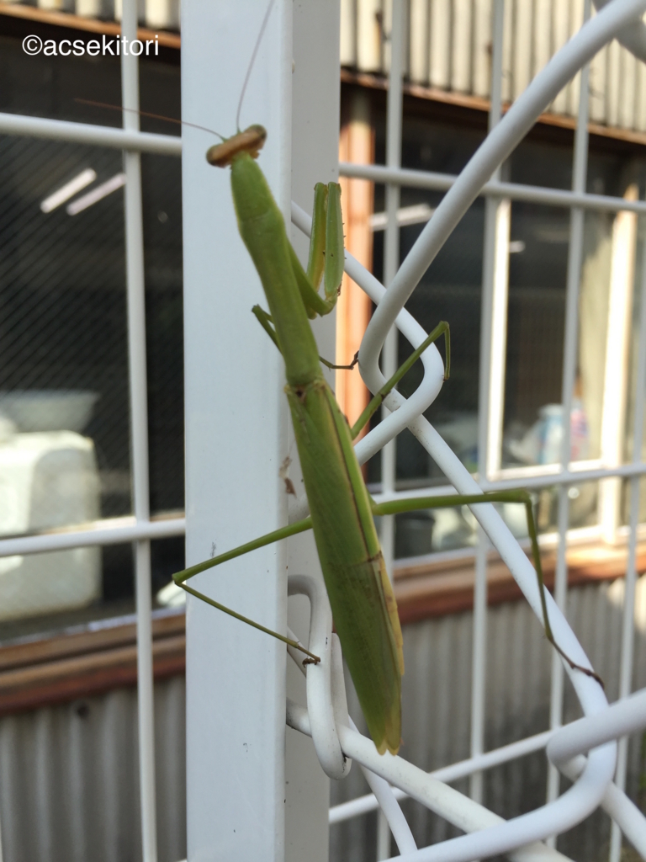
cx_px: 323
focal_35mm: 29
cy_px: 431
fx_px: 722
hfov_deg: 48.2
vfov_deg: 61.7
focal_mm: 4.15
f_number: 2.2
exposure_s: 1/590
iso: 32
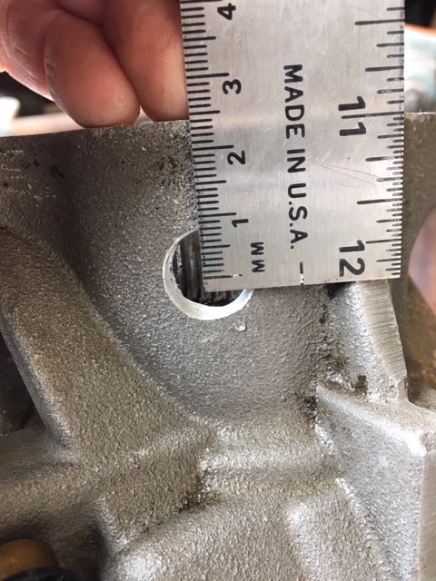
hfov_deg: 48.2
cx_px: 218
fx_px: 487
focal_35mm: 29
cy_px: 290
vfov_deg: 61.7
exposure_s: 1/30
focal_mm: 4.15
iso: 40
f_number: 2.2
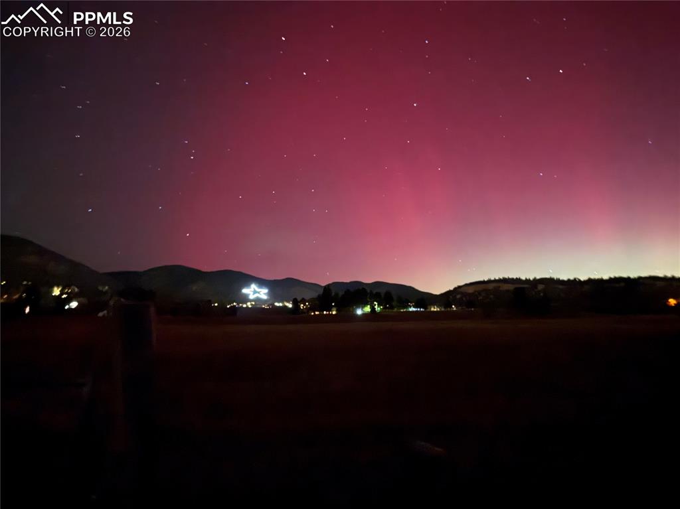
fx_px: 471
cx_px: 340
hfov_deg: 71.6
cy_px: 254
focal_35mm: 24
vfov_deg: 56.8
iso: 12500
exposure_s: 1
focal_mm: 6.76
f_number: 1.78
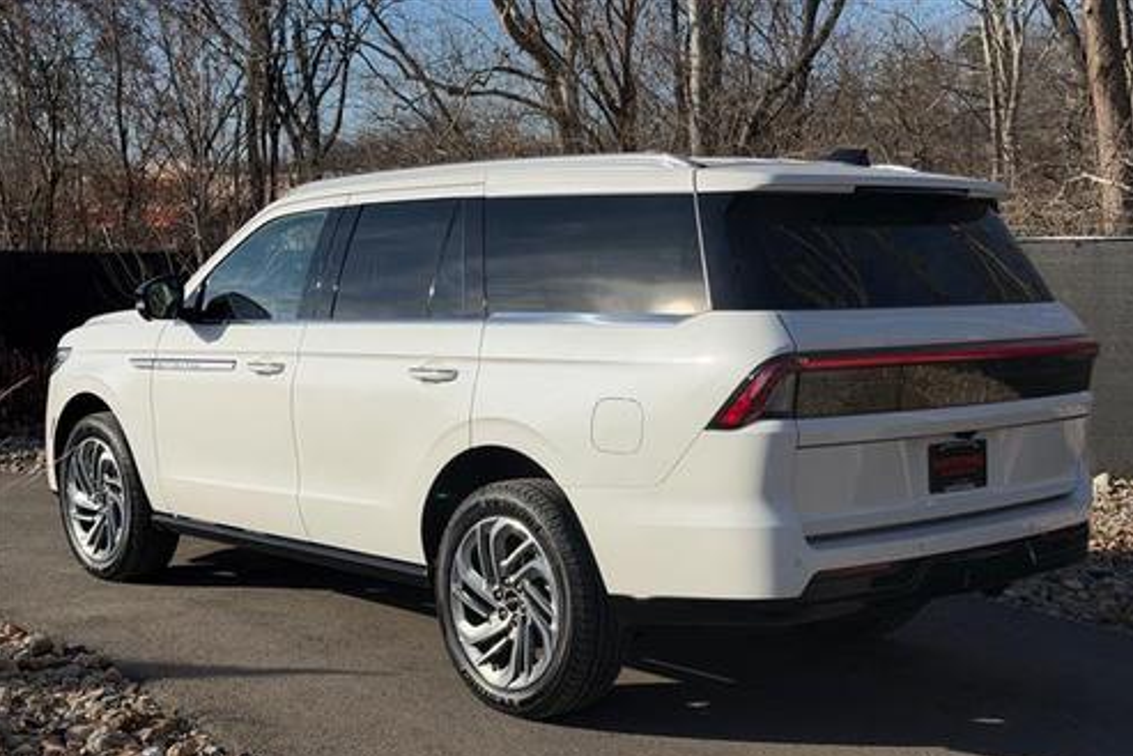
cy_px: 432
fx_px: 1605
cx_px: 572
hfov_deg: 38.9
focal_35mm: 51
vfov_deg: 26.5
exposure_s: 1/8772
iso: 64
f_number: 1.78
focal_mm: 6.76
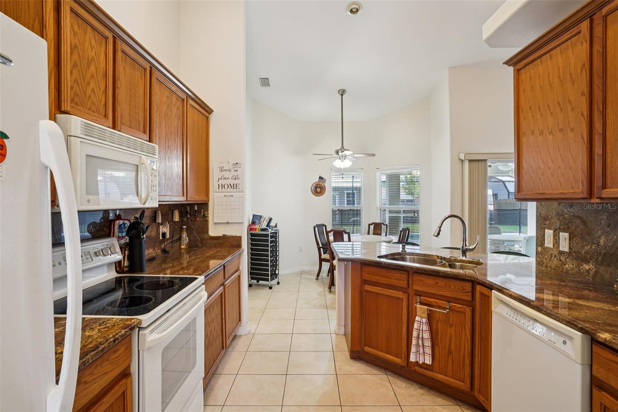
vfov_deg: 64.5
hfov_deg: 86.9
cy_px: 206
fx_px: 326
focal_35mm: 19
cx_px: 309
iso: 400
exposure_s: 1/8
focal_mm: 19
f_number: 9
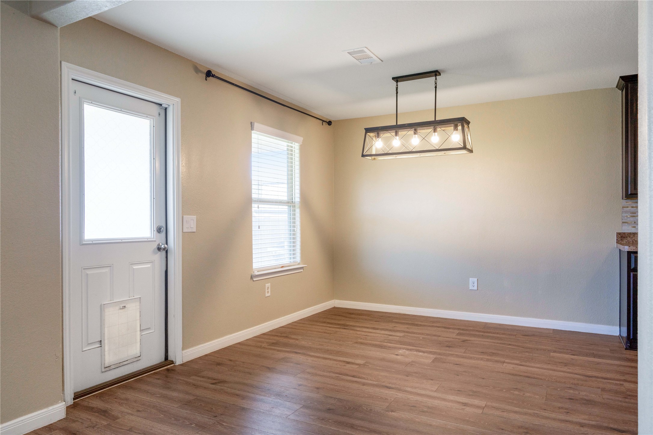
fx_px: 435
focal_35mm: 24
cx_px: 326
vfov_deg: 53.1
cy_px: 218
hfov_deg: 73.7
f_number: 8
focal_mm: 24
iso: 250
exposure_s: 1/30
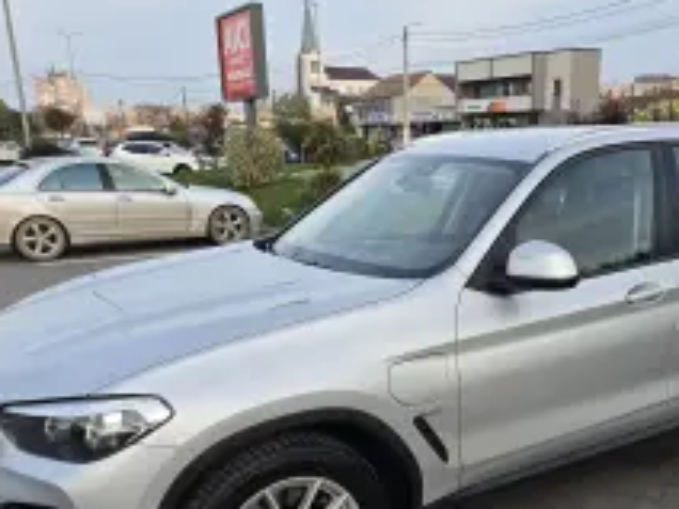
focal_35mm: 39
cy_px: 365
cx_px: 429
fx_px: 765
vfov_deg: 36.2
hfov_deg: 47.4
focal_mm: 6.3
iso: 40
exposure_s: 1/180
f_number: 1.7
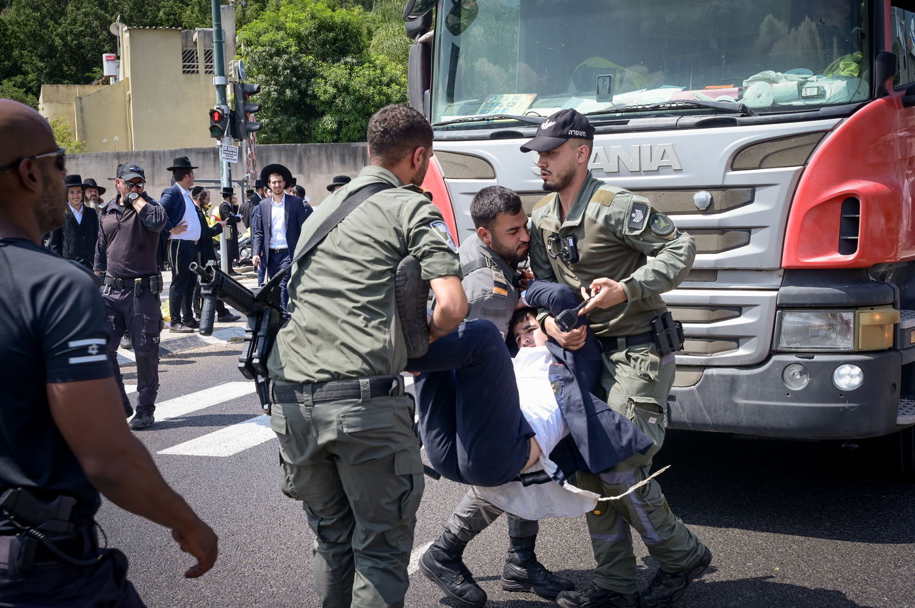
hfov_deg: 42.8
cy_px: 304
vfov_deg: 29.2
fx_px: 1168
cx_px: 458
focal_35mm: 46
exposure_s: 1/250
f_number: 9
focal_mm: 46
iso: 250
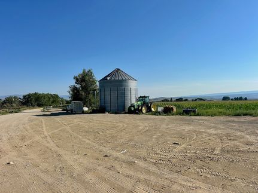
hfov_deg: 67.3
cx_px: 129
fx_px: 194
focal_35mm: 26
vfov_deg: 53.0
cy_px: 96
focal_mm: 5.7
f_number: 1.5
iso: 50
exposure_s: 1/6211
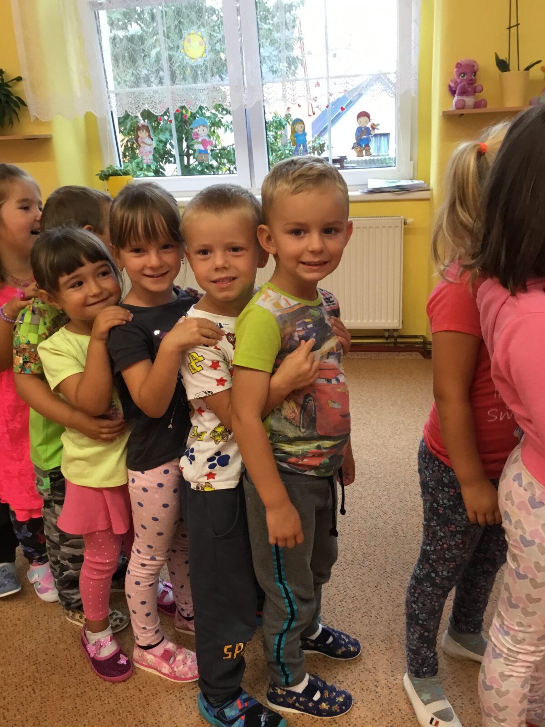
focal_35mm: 31
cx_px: 272
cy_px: 364
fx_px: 651
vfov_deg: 58.4
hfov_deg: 45.4
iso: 100
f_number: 2.4
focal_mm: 3.3
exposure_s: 1/33
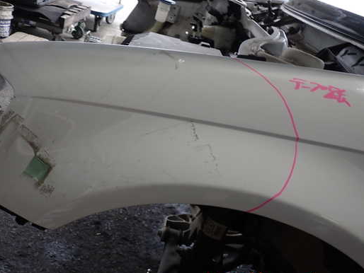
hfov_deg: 52.4
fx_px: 368
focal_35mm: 35
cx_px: 154
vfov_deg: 40.7
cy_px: 130
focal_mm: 5.4
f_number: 2.3
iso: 160
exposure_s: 1/60
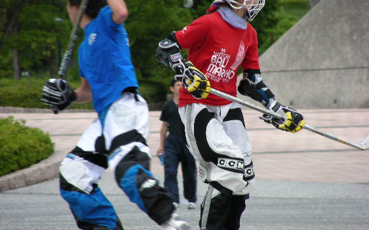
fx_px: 4073
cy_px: 114
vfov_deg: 3.2
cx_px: 185
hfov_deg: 5.2
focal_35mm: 405
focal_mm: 63.3
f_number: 4
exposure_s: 1/297
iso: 50
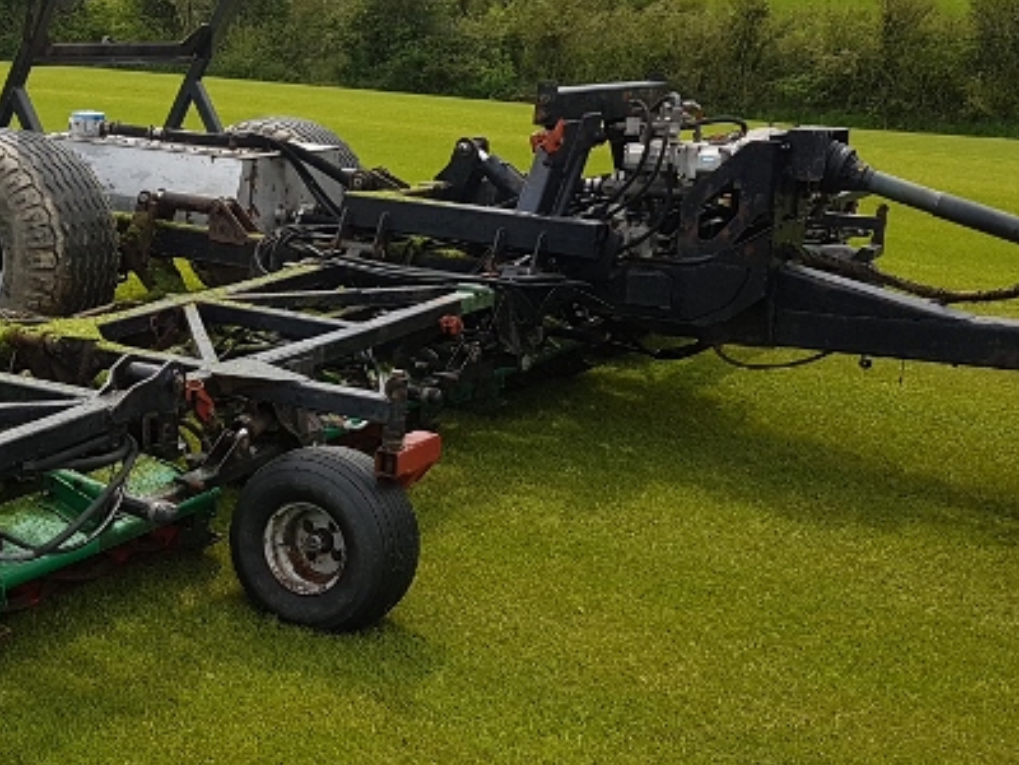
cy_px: 324
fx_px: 1531
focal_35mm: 52
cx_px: 191
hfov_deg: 35.5
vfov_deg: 28.0
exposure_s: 1/1372
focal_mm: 4.2
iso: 40
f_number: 1.7
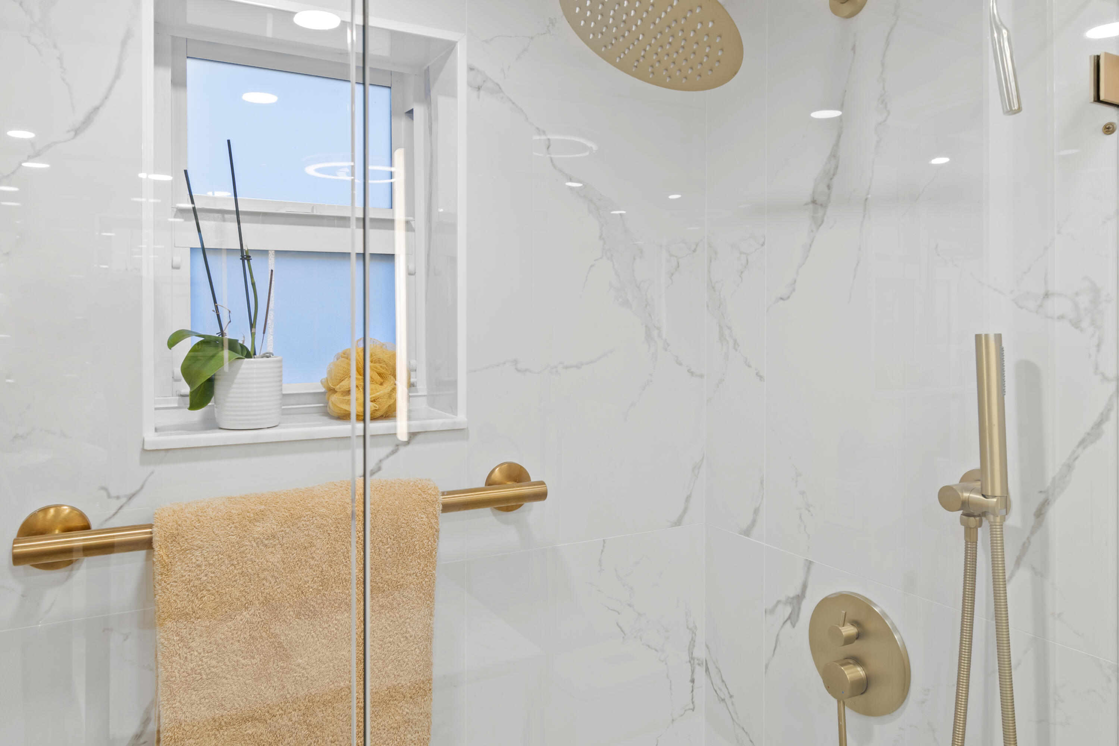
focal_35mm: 22
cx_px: 560
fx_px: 699
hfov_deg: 77.3
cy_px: 373
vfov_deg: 56.1
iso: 100
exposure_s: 1/5
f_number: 8
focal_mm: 15
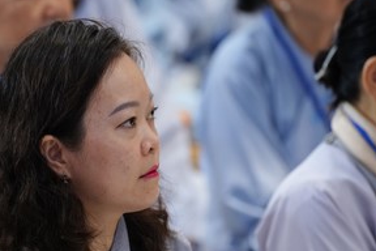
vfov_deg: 4.1
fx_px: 3540
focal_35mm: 339
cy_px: 163
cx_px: 87
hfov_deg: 6.1
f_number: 2.8
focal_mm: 150
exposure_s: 1/100
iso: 1250
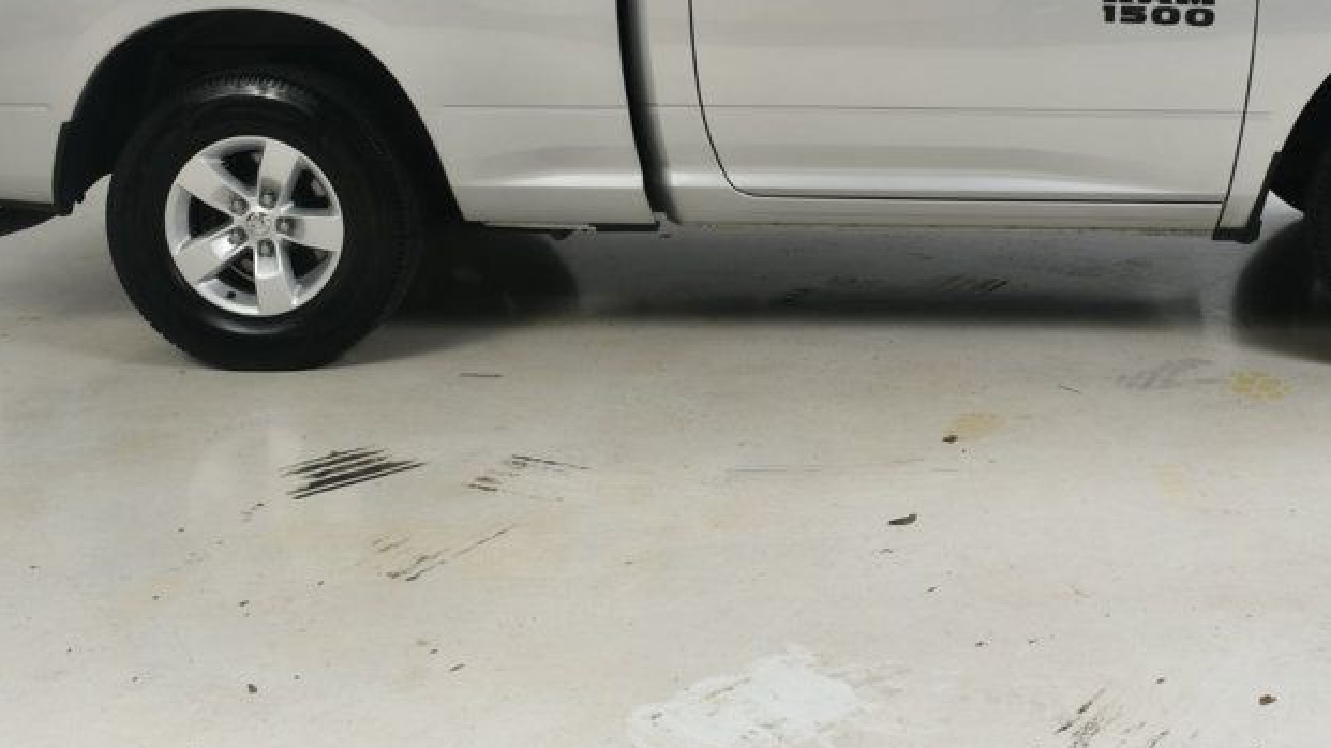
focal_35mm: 57
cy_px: 62
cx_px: 838
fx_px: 2011
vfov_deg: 20.6
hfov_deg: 36.4
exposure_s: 1/160
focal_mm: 22
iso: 100
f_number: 13
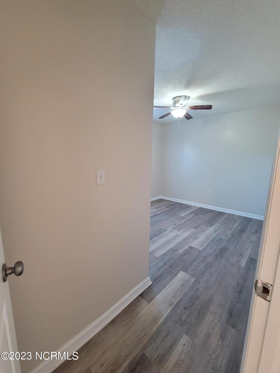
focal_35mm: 13
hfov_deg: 89.9
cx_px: 140
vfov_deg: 106.2
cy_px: 186
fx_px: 140
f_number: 2.2
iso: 400
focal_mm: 2.2
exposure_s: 1/30
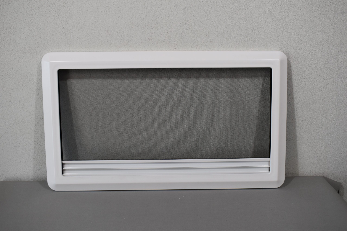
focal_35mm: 36
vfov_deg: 36.9
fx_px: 347
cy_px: 116
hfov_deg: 53.1
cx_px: 174
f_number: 5.6
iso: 220
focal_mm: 24
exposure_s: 1/125
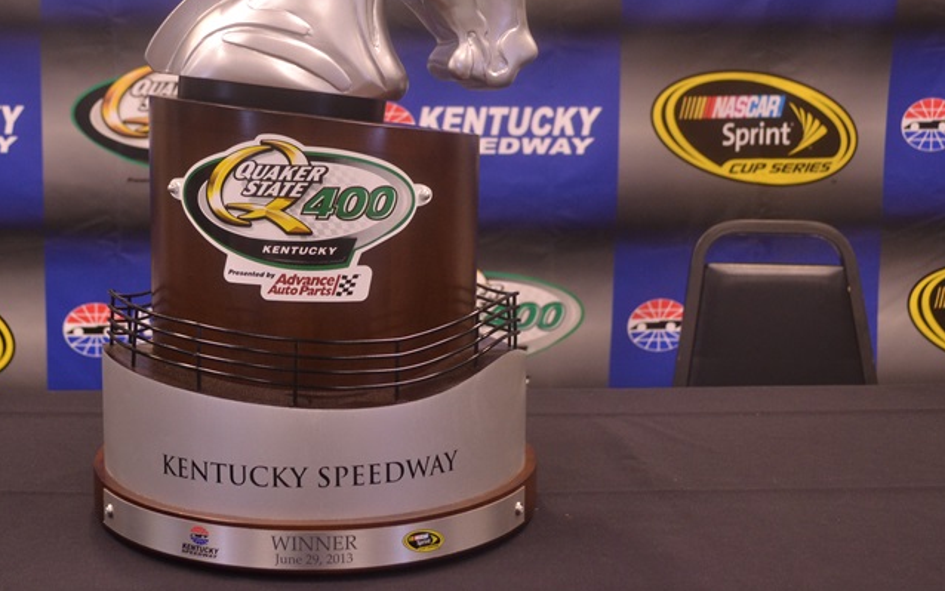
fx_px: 1365
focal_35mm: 53
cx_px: 339
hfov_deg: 37.9
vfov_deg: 24.1
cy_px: 139
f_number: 4
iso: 800
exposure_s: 1/40
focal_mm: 24
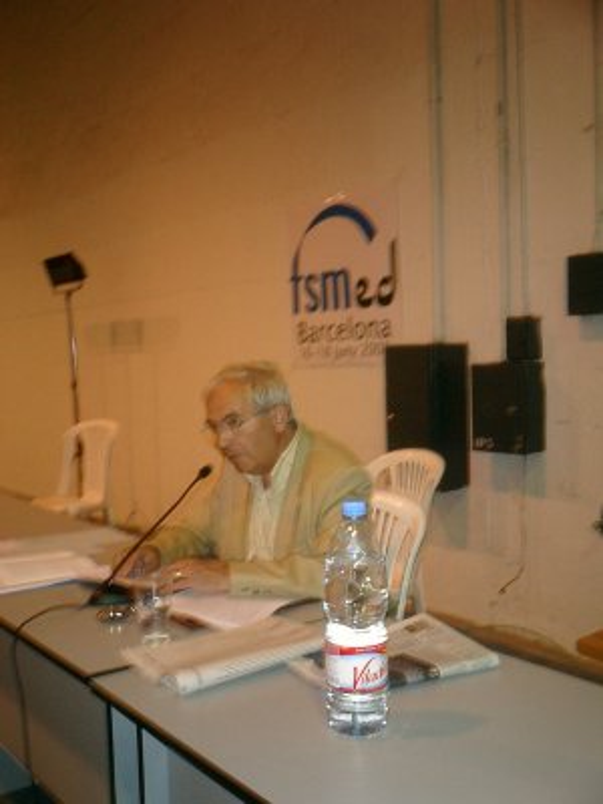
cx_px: 302
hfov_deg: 39.7
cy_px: 402
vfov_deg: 51.4
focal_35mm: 36
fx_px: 836
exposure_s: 1/30
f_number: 3.2
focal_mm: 7.5
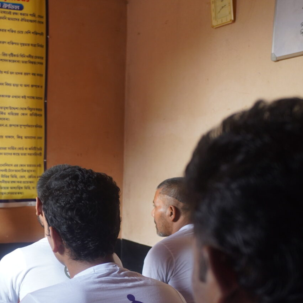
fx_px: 505
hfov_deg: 32.6
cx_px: 69
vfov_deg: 32.0
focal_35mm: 51
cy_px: 266
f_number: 2.8
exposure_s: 1/100
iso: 640
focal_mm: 20
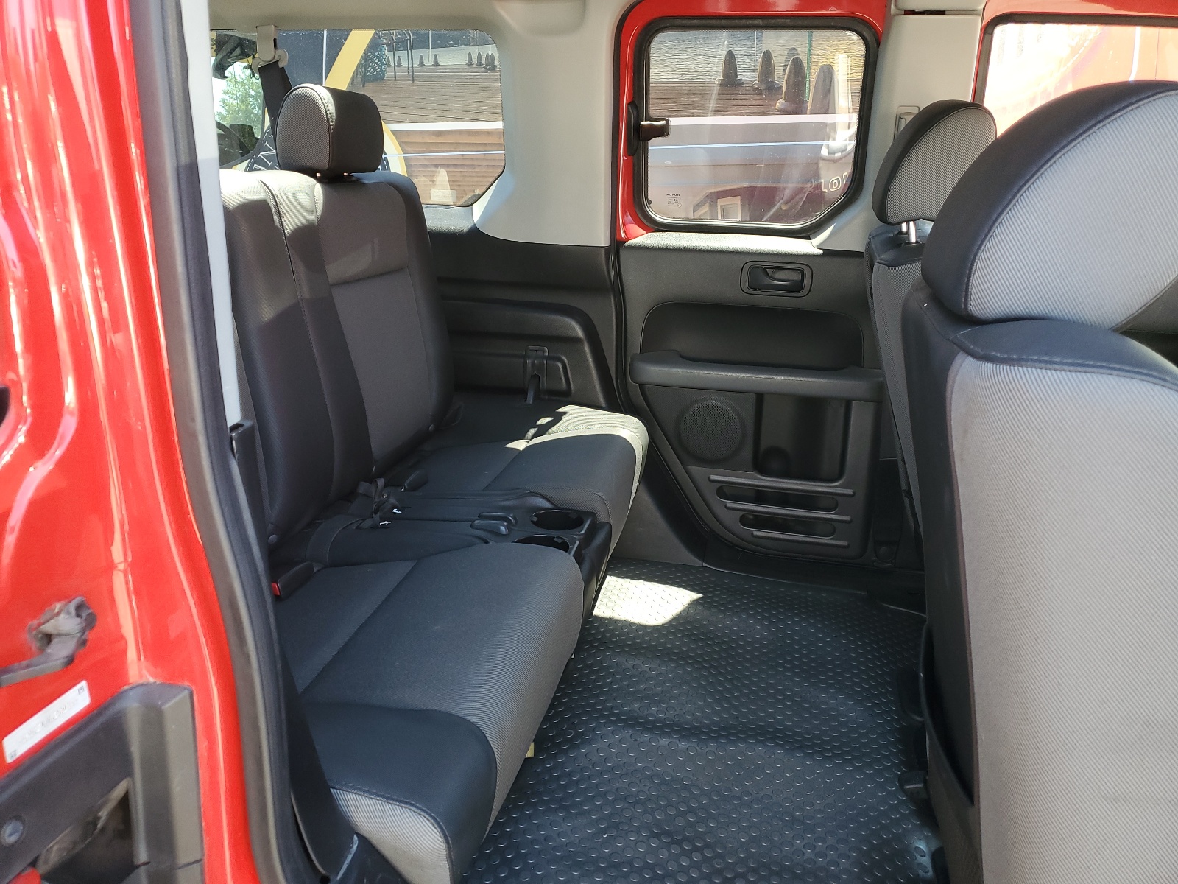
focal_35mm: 26
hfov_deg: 67.3
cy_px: 442
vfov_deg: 53.1
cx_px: 589
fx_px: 885
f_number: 1.5
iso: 65
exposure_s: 1/120
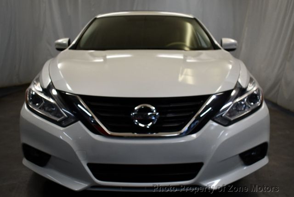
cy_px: 98
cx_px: 147
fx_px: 294
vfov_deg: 36.9
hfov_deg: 53.1
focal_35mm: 36
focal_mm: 18
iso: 640
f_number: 3.5
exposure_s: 1/250
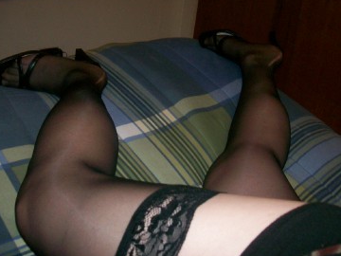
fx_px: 394
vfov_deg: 35.9
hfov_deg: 46.8
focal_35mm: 40
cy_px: 119
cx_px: 182
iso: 140
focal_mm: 6
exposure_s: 1/64
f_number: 2.7
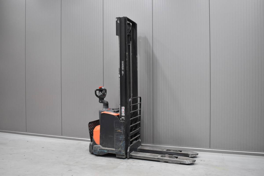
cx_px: 132
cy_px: 88
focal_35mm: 33
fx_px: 242
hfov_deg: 57.2
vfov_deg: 40.0
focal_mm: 22
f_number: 5
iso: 1600
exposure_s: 1/50
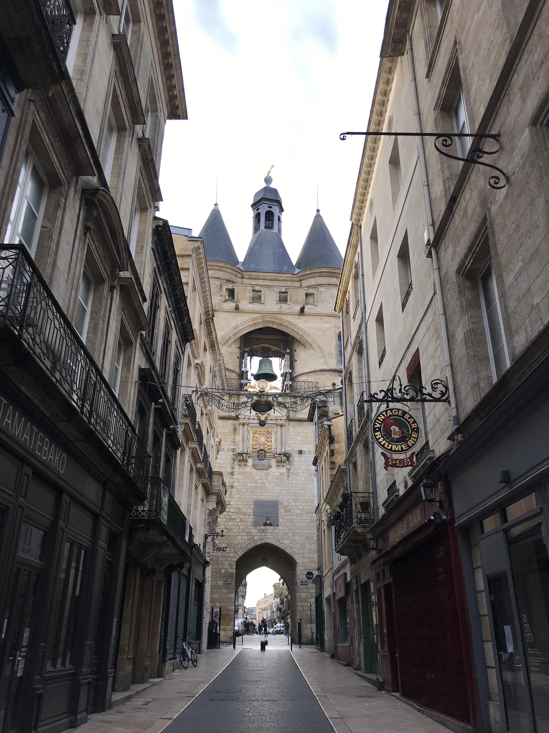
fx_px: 592
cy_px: 366
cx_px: 274
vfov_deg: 63.4
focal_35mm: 28
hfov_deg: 49.7
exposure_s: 1/651
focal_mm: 3.99
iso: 20
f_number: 1.8
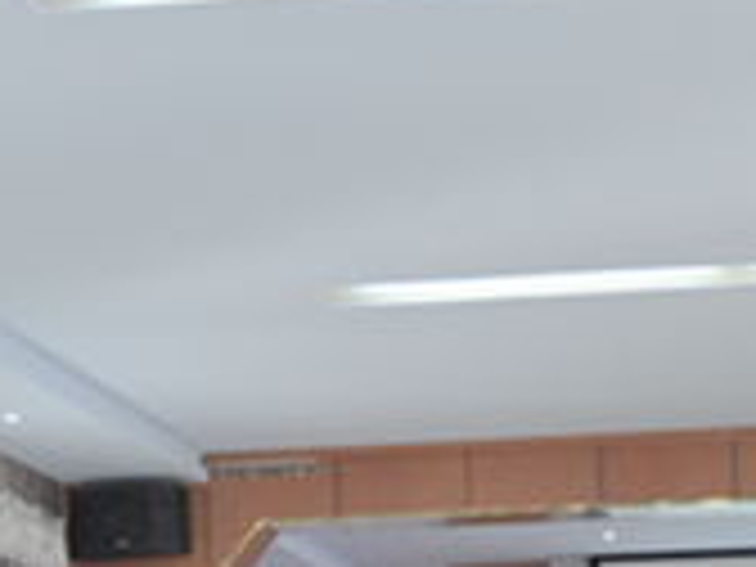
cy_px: 952
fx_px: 2533
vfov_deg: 12.0
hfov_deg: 16.5
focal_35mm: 116
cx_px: 814
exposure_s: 1/60
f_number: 4
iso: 640
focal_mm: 18
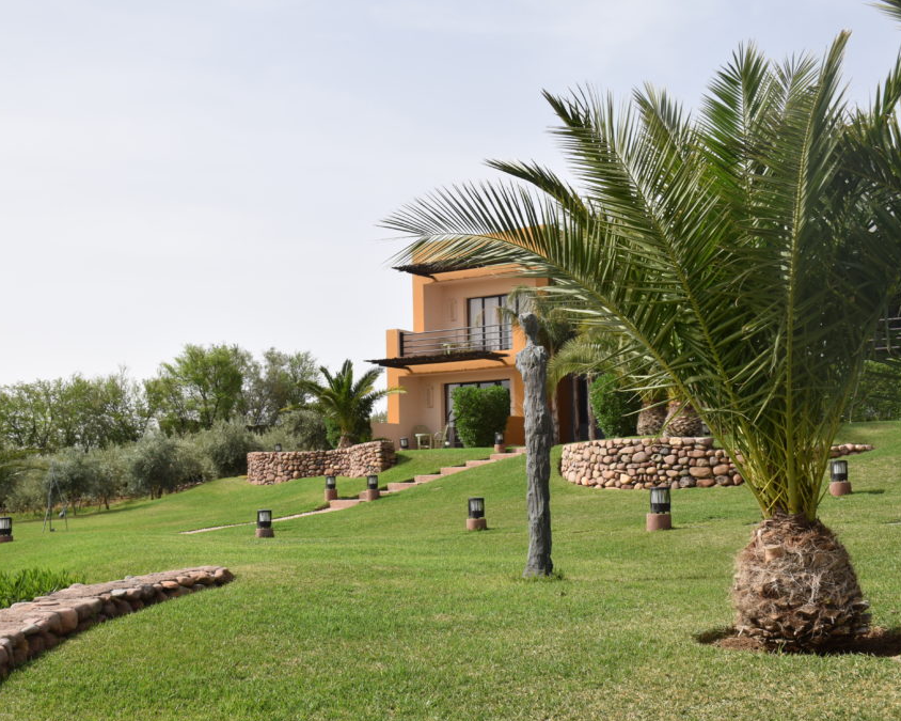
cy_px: 363
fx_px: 1093
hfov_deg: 44.8
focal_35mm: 41
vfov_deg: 36.5
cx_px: 417
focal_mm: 24
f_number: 8
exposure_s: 1/250
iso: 100
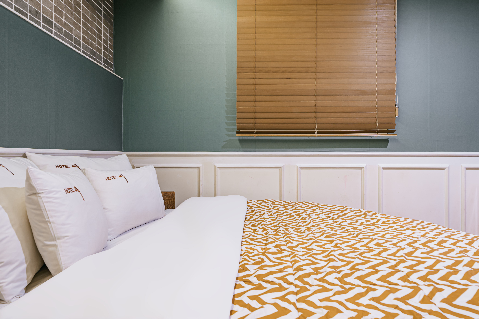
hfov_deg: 81.2
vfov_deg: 59.5
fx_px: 279
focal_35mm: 21
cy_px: 160
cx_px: 240
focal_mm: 21
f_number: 10
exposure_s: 6
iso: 100
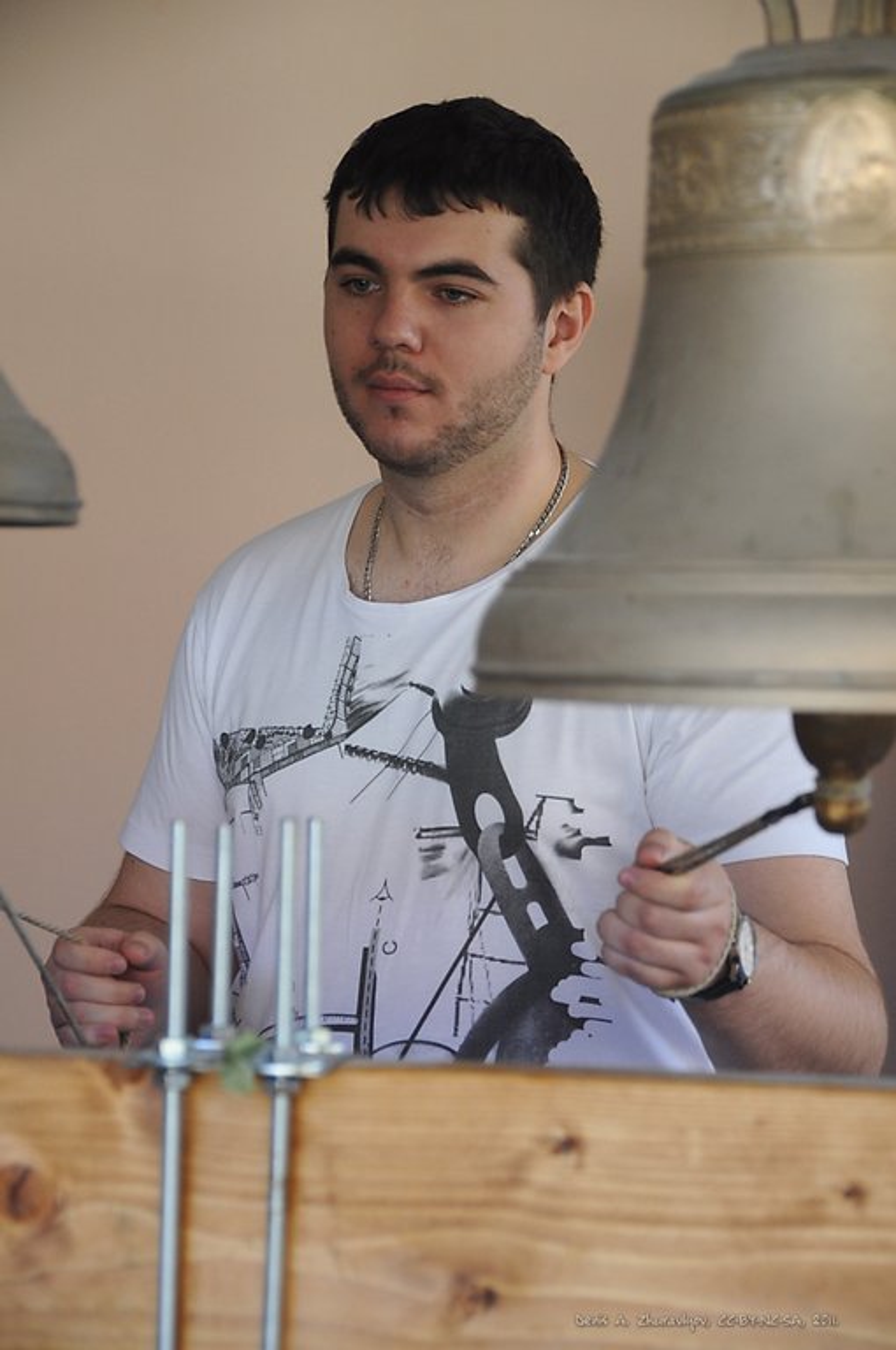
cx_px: 448
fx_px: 3930
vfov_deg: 19.5
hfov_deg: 13.0
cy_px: 675
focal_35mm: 105
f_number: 6.3
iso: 500
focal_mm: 70
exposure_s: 1/100
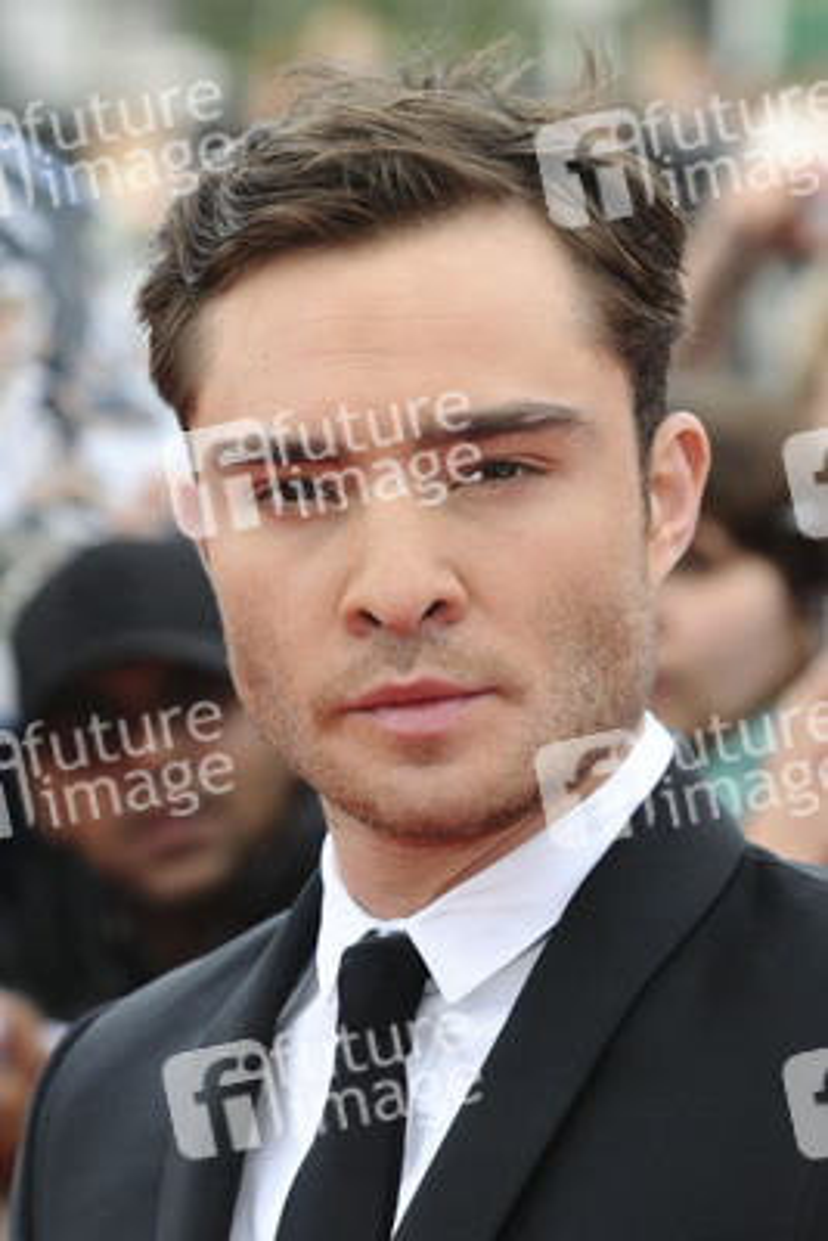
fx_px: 6204
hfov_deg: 7.6
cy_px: 620
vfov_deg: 11.4
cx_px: 414
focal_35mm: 180
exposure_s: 1/250
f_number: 5
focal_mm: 120
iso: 320
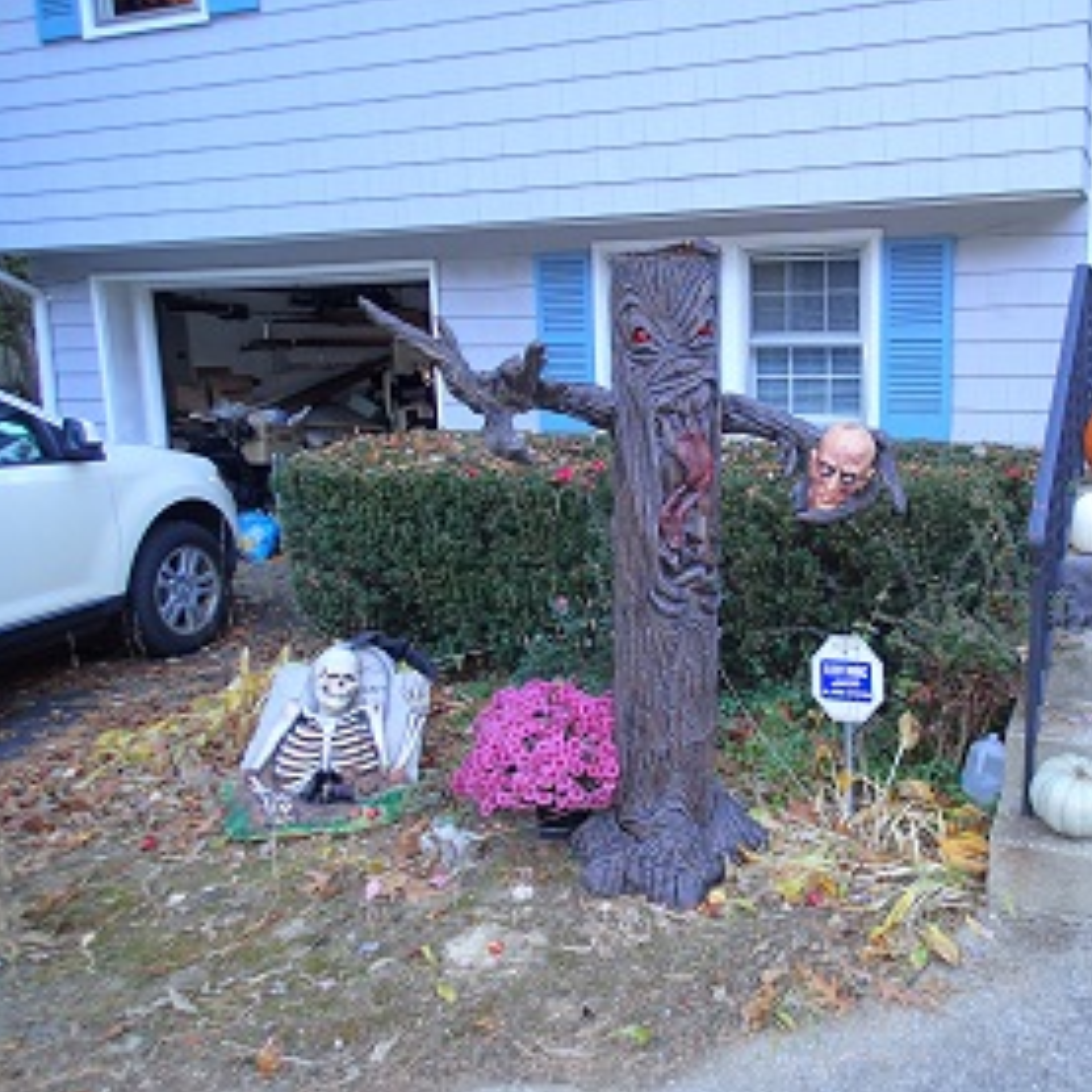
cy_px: 544
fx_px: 1071
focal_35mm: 30
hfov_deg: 53.0
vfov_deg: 54.0
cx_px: 723
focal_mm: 4.5
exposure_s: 1/60
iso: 125
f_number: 2
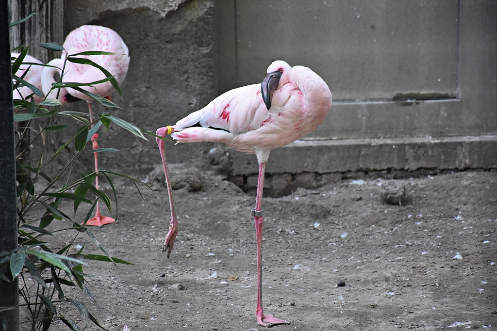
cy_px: 166
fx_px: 2899
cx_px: 248
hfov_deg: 9.8
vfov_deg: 6.5
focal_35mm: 210
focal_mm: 140
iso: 1600
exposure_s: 1/125
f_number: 5.6
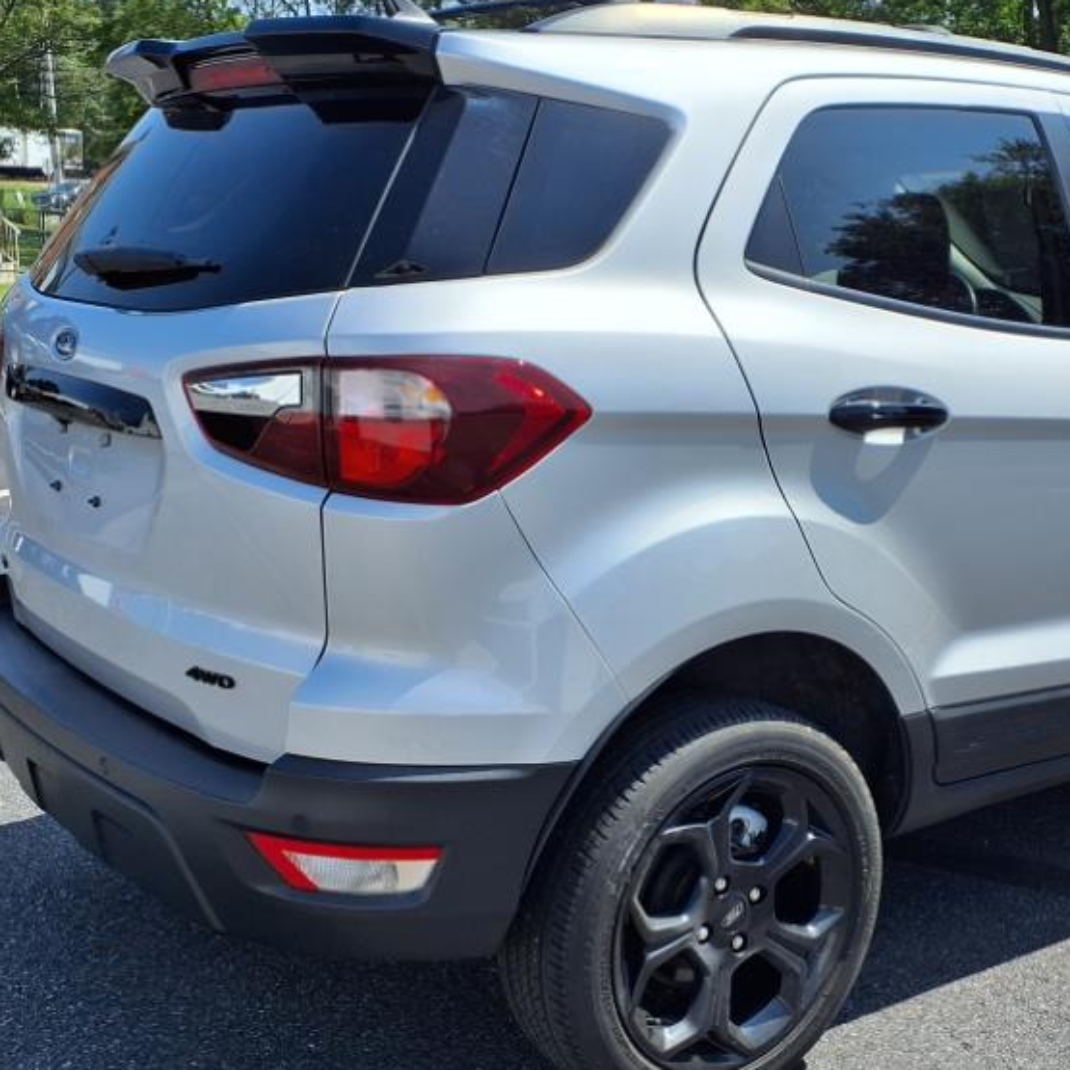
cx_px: 769
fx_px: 1539
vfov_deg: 38.3
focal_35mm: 44
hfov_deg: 37.6
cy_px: 532
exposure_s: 1/2500
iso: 40
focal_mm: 3.58
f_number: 1.9
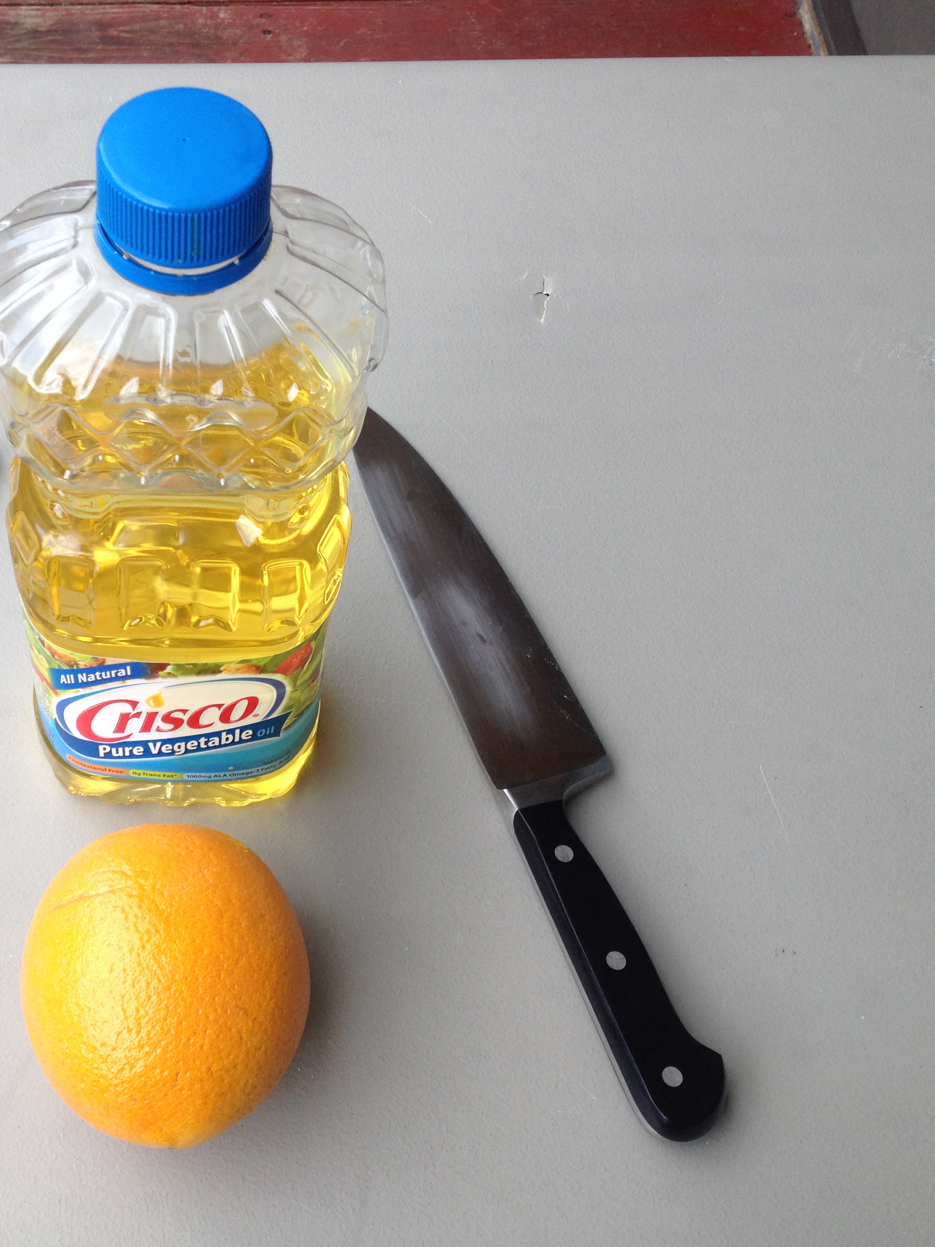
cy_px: 626
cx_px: 216
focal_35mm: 47
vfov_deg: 40.4
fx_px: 1693
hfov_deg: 30.3
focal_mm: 4.28
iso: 50
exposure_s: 1/253
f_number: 2.4
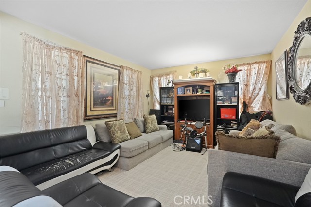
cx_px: 156
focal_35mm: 16
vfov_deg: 73.8
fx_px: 138
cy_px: 104
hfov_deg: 96.7
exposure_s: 1/25
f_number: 4
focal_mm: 16
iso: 12800
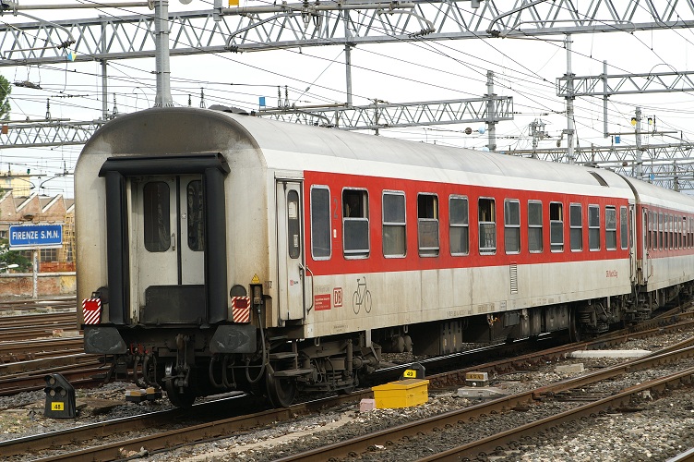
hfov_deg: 18.2
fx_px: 2167
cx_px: 347
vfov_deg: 12.2
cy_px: 231
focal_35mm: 112
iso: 200
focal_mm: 75
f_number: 4.5
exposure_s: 1/640
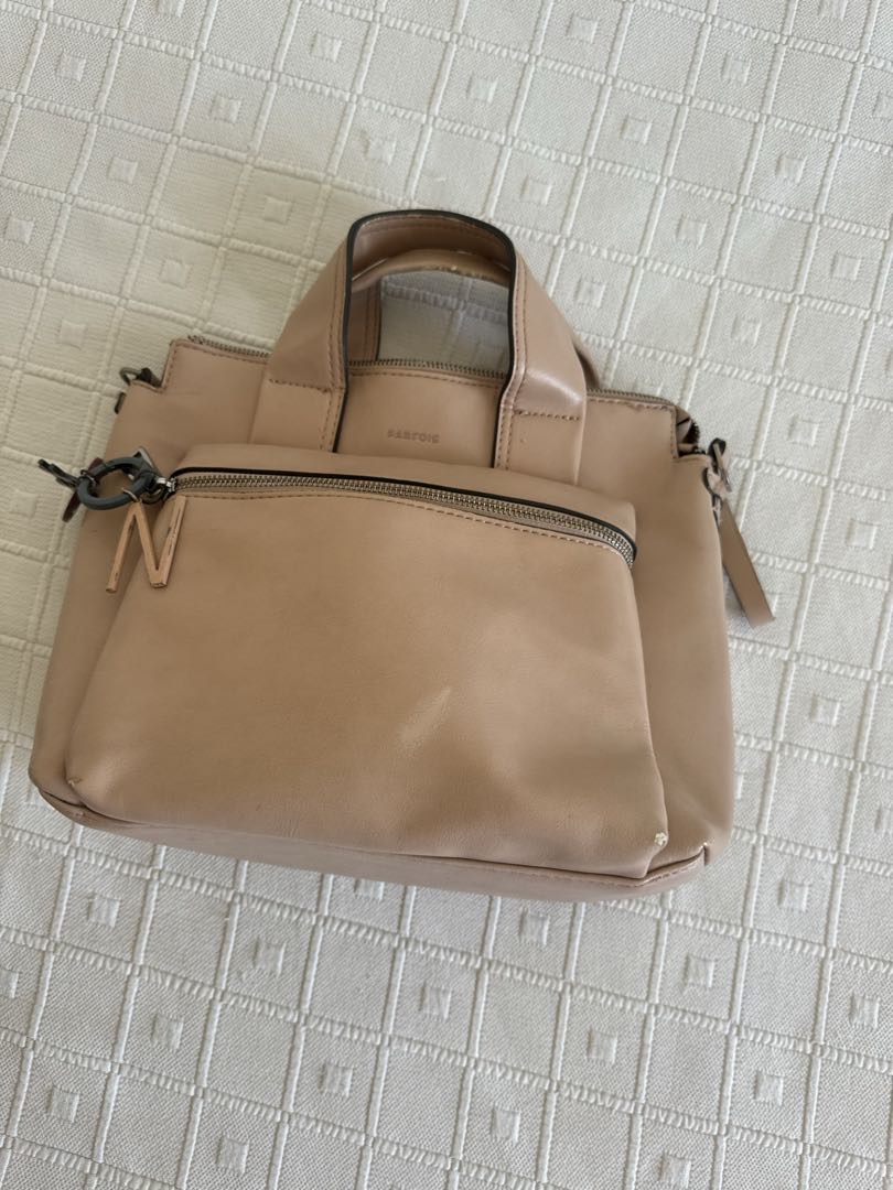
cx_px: 446
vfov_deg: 71.6
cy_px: 595
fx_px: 826
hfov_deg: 56.8
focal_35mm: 24
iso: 64
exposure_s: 1/121
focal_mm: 6.76
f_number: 1.78
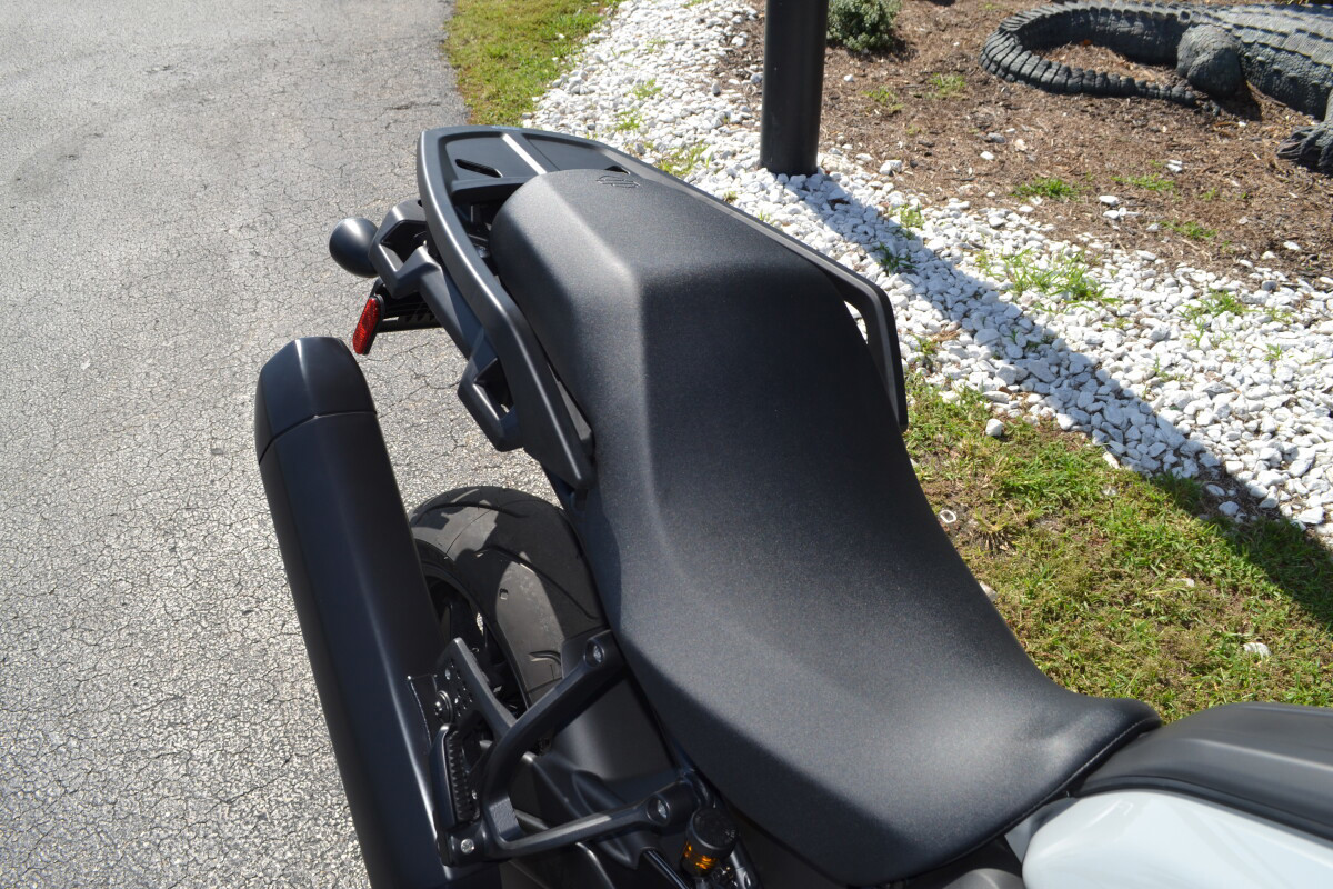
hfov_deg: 67.4
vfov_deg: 47.9
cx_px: 666
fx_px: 1000
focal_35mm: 27
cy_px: 444
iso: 100
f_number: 8
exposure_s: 1/200
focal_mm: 18
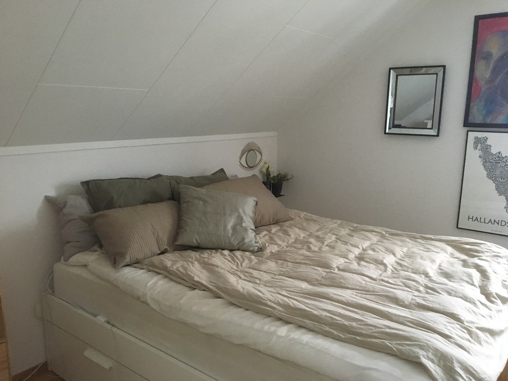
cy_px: 190
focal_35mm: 29
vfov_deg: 48.2
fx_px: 426
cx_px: 254
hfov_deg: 61.7
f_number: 2.2
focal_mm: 4.15
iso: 250
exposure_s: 1/17
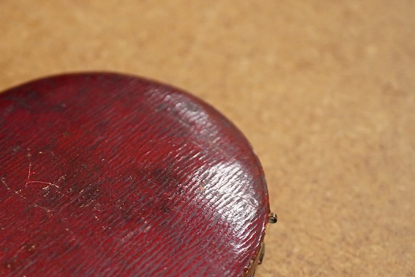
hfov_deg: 22.9
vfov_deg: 15.4
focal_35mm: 88
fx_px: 1015
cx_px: 101
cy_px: 232
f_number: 6.3
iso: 3200
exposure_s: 1/320
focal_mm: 30
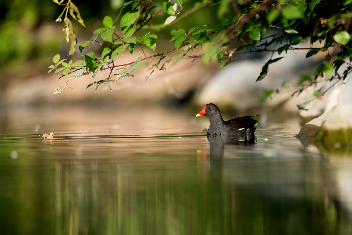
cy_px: 118
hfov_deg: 3.4
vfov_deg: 2.3
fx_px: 5868
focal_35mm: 600
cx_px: 176
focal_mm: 600
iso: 500
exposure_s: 1/640
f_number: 8
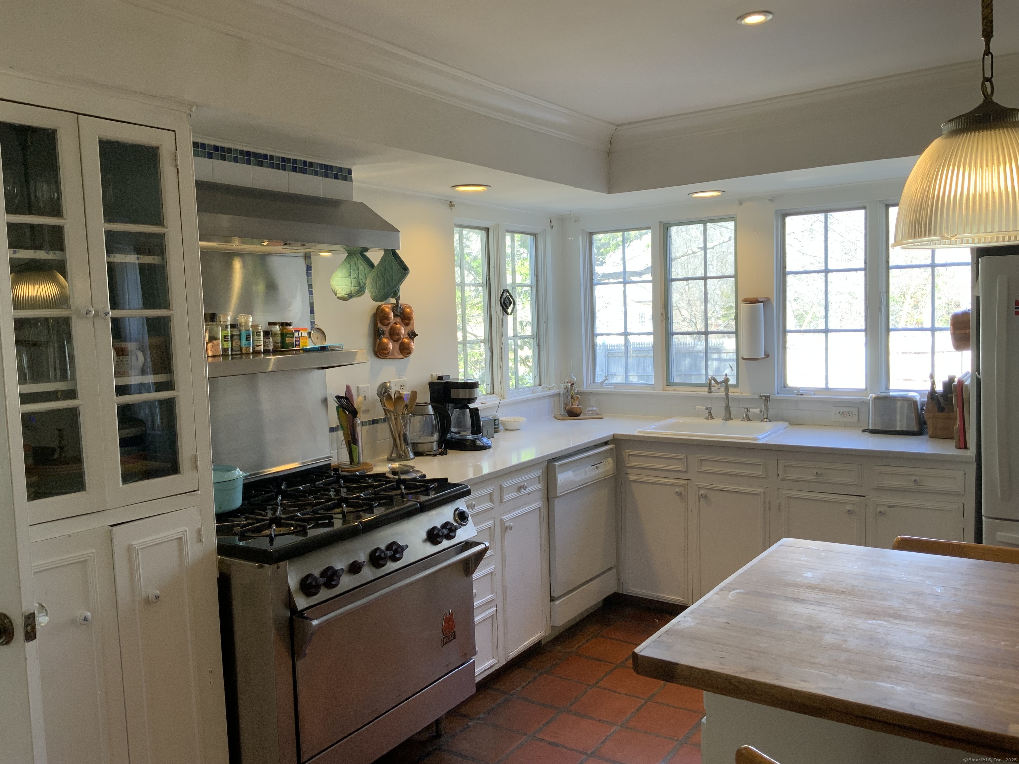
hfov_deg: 61.7
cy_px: 382
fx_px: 854
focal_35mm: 29
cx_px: 510
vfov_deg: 48.2
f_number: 1.8
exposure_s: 1/60
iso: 40
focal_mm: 3
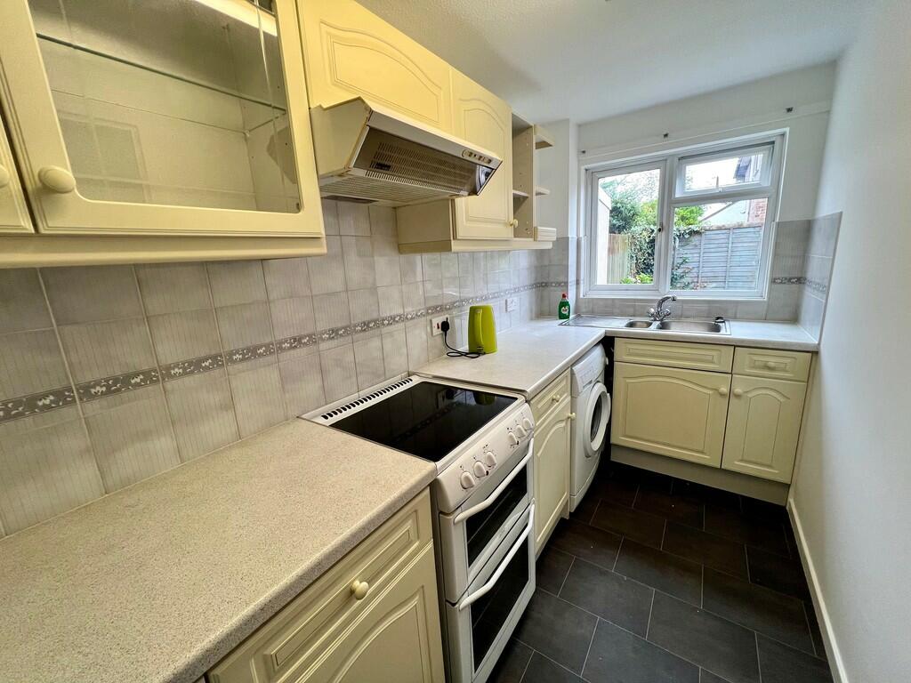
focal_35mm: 13
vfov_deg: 89.9
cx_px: 456
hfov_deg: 106.2
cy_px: 342
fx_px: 342
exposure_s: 1/100
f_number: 1.8
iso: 100
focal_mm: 1.57
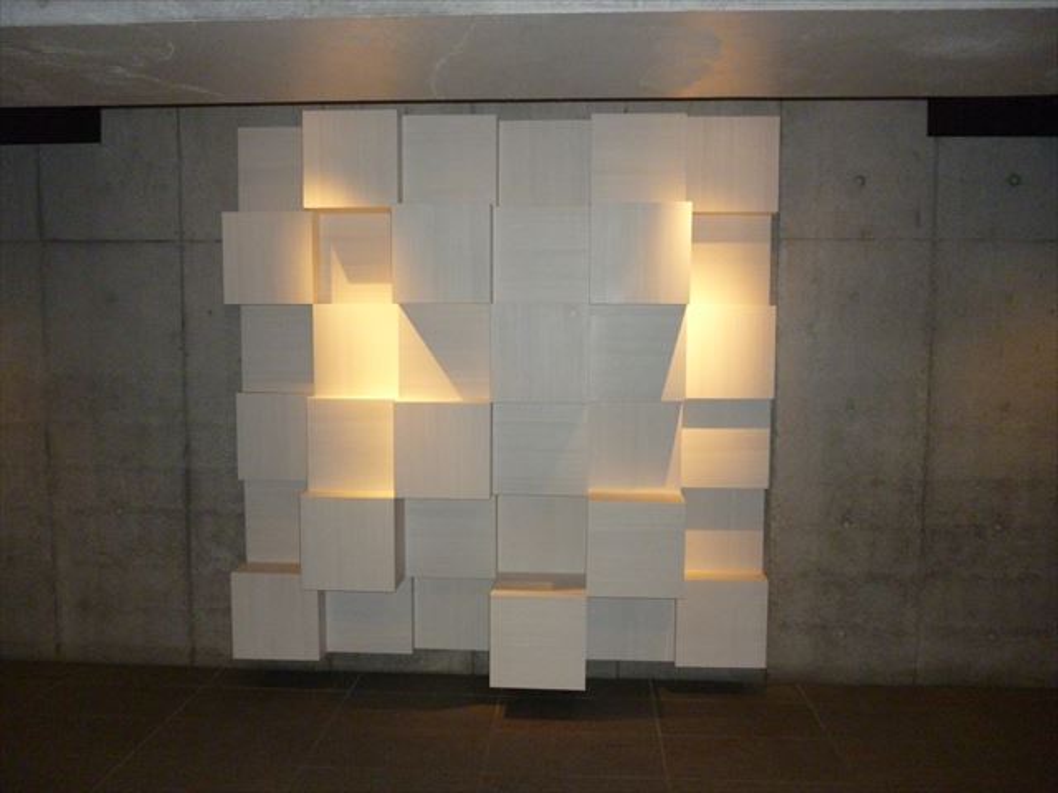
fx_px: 856
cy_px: 396
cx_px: 529
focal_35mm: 28
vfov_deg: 49.7
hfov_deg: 63.4
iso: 640
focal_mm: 5
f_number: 3.1
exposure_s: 1/60
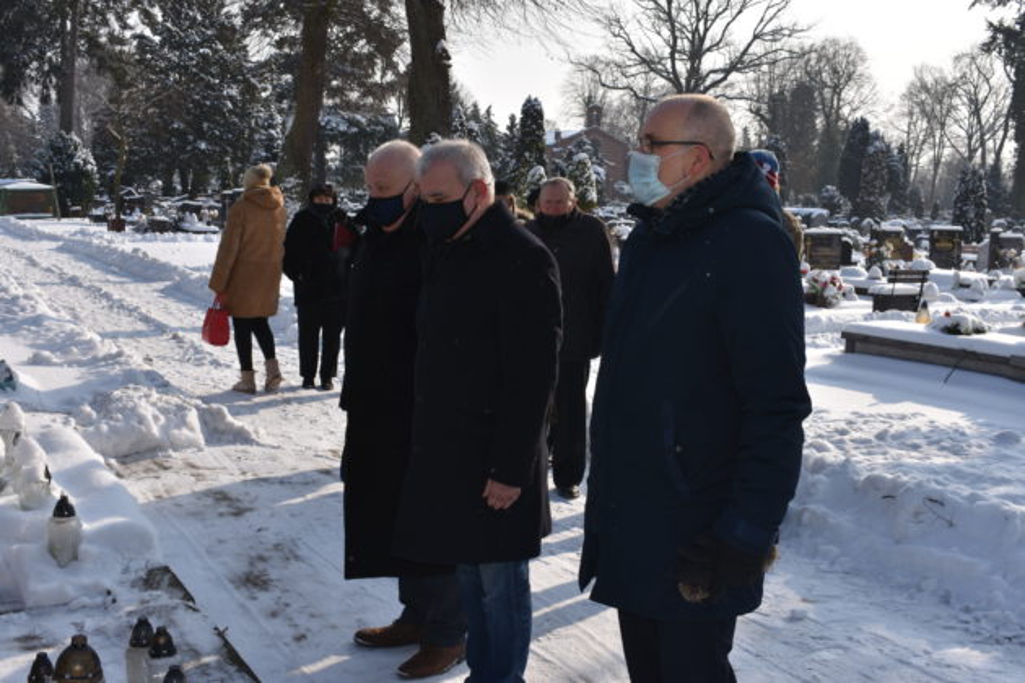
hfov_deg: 47.9
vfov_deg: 33.0
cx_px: 512
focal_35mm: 40
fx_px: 1153
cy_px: 342
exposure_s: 1/250
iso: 100
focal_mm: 27
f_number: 9
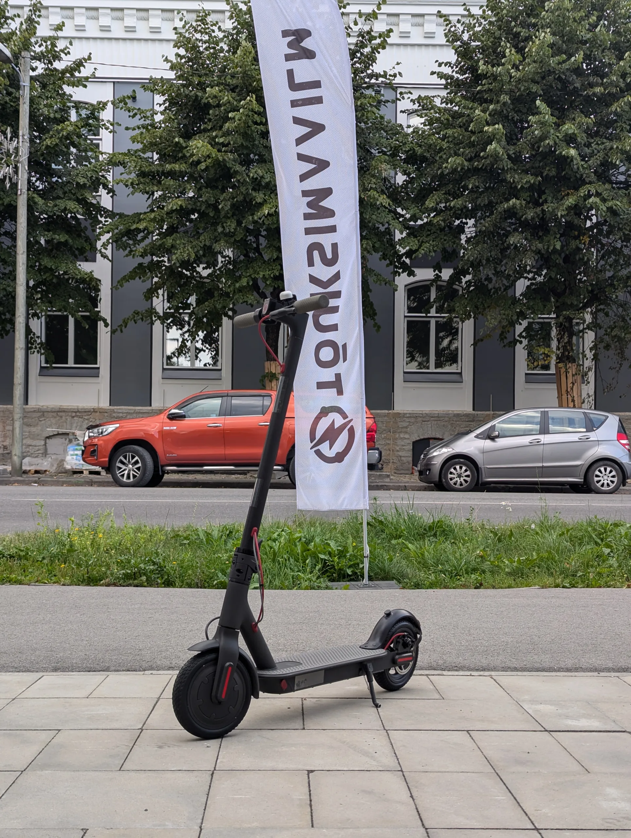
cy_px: 419
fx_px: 1164
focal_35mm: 48
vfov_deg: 39.6
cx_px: 316
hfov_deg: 30.3
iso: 41
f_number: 1.85
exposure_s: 1/212
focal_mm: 6.81
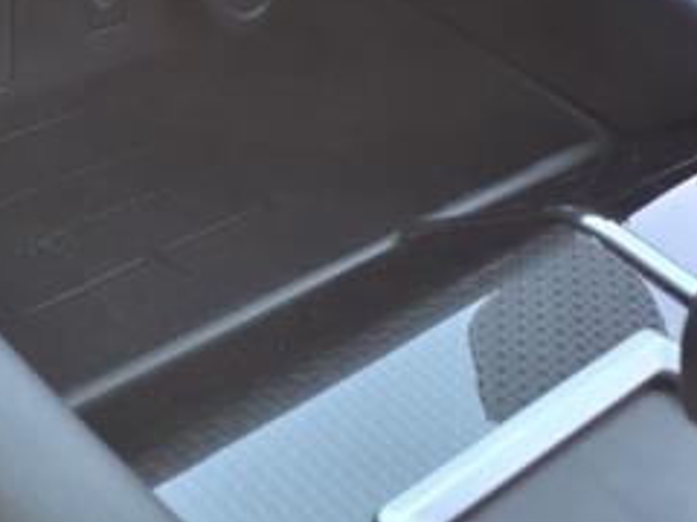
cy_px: -160
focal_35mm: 72
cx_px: 15
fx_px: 1450
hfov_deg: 25.8
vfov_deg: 18.9
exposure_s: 1/120
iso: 40
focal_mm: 3.58
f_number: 1.9
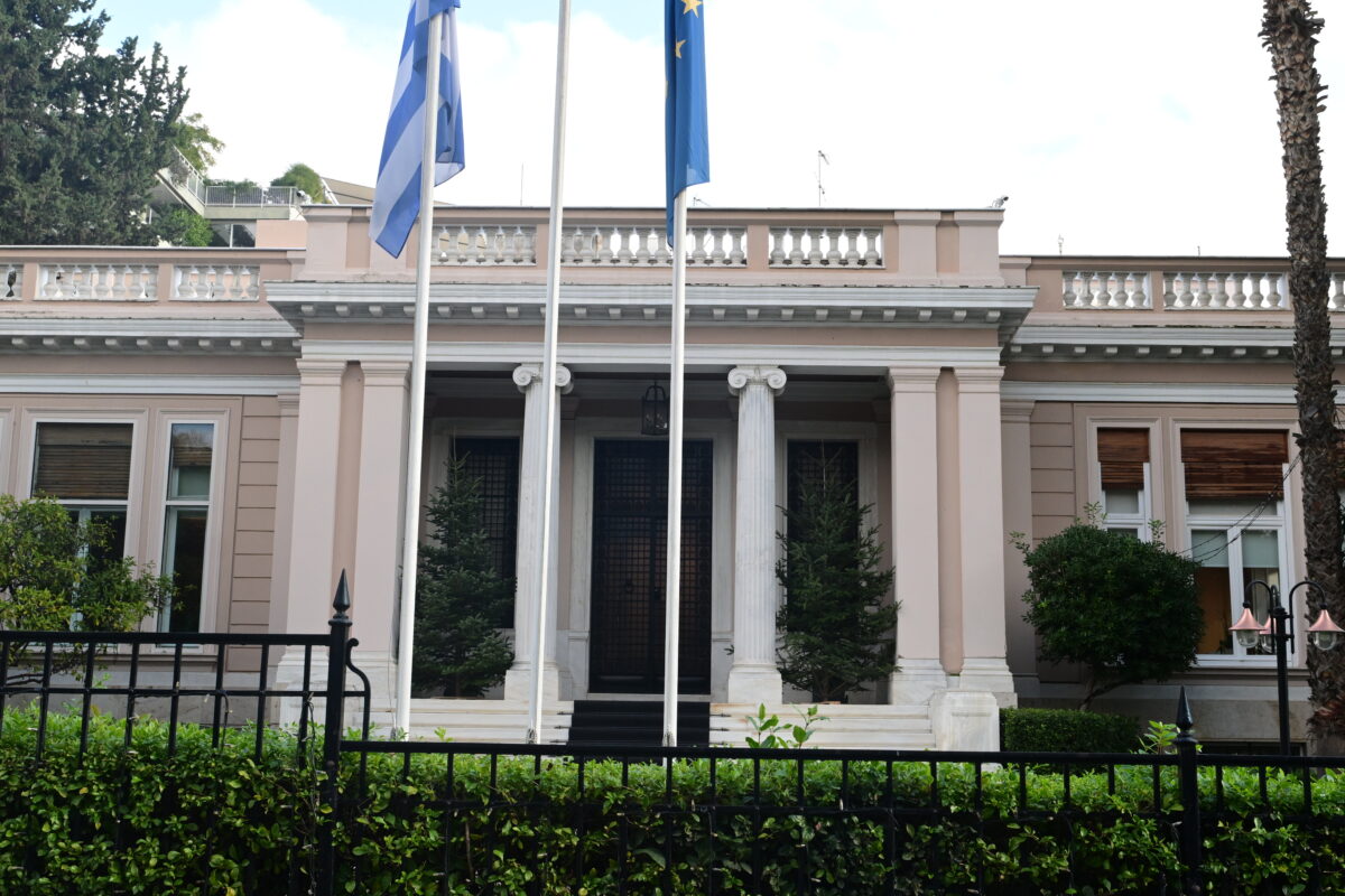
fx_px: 1569
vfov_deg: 31.9
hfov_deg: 46.4
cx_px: 672
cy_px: 448
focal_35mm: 42
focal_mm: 28
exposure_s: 1/400
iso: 500
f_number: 6.3
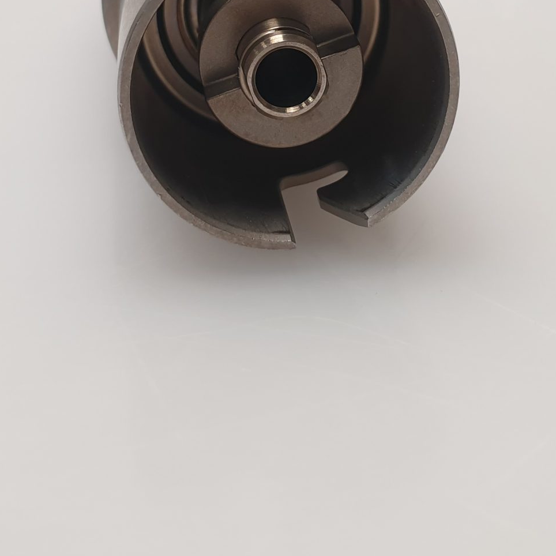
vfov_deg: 26.9
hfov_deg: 28.2
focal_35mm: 61
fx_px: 1108
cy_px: 21
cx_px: 274
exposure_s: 1/50
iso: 80
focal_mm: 4.3
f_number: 2.4
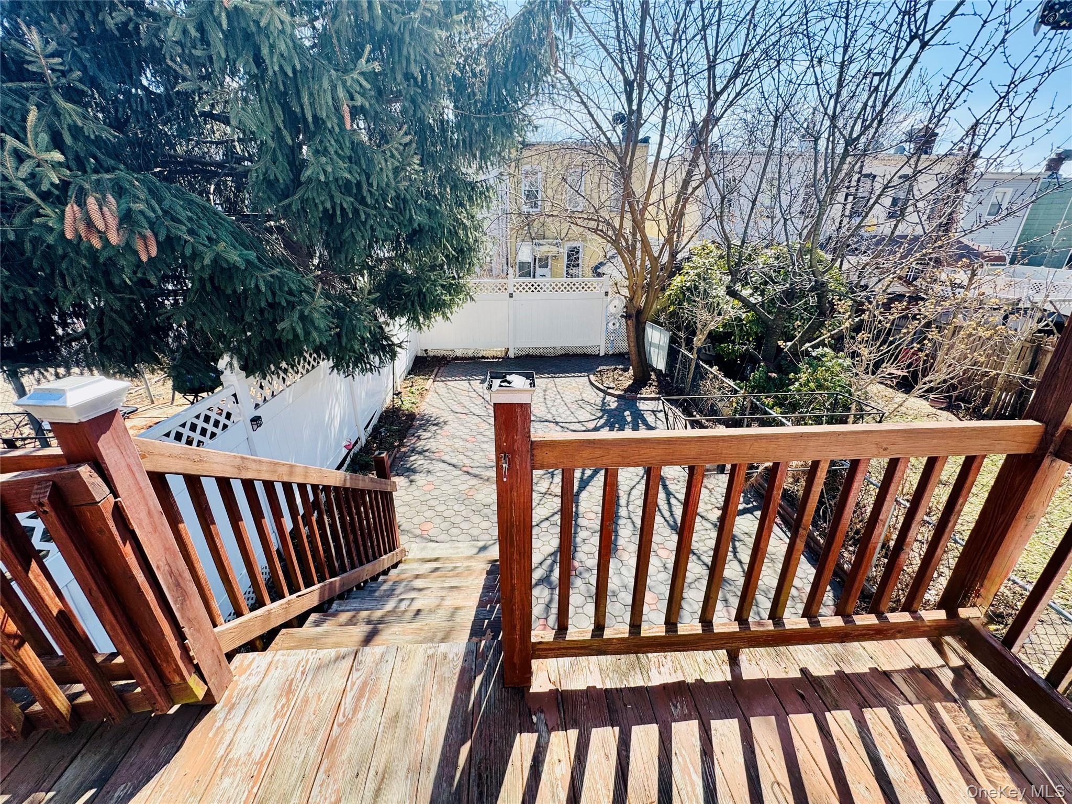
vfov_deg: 85.7
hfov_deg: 102.1
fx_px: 434
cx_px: 536
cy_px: 402
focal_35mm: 14
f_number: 2.2
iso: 40
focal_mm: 2.22
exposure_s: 1/440
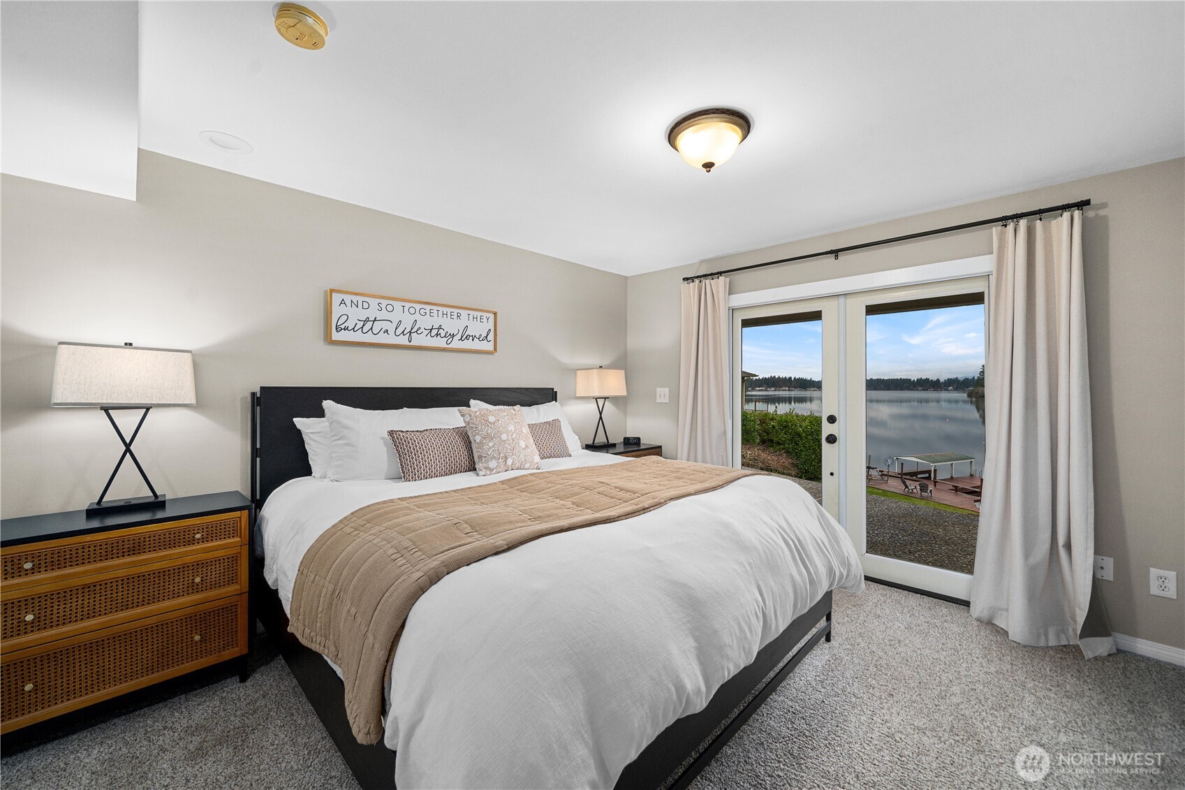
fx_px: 428
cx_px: 592
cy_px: 395
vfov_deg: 85.4
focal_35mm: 13
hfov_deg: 108.3
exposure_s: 1/30
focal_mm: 13
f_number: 6.3
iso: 1000
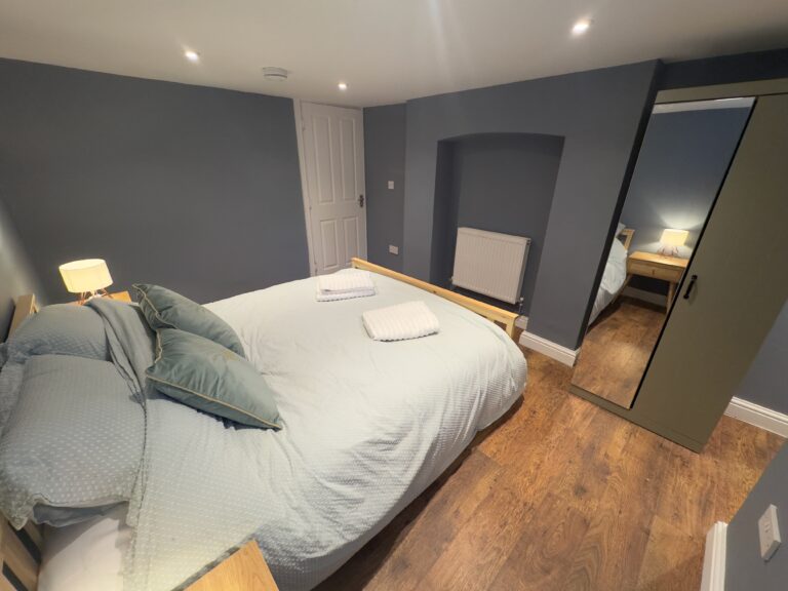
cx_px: 394
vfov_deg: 85.7
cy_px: 296
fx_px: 319
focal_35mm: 14
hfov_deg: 102.1
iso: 250
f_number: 2.2
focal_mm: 2.22
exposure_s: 1/100
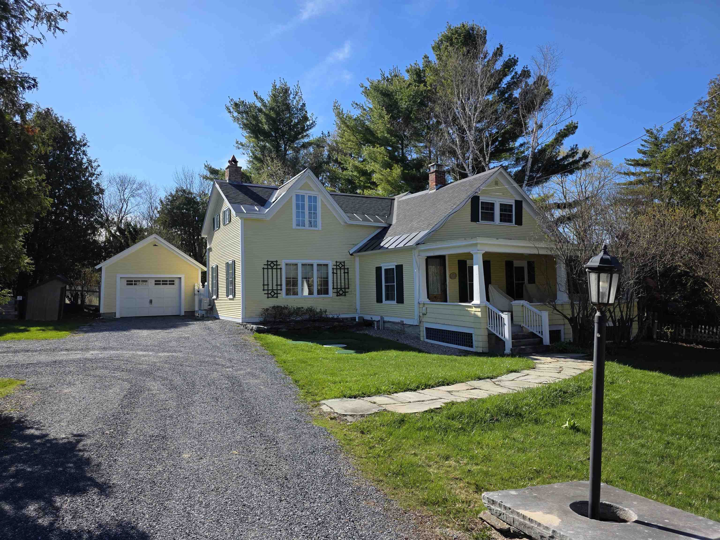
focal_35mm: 23
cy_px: 270
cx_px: 360
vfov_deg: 58.9
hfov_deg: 73.9
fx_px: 478
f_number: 1.7
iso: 80
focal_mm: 6.3
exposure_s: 1/3972
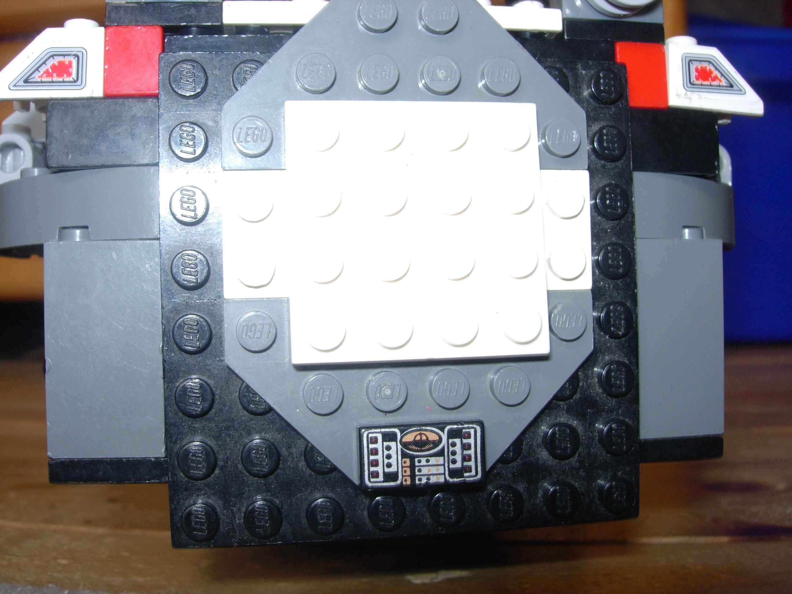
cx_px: 396
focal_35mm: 38
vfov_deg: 37.7
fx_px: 869
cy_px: 297
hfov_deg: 49.0
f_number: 4.8
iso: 79
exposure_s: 1/11.6
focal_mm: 7.8
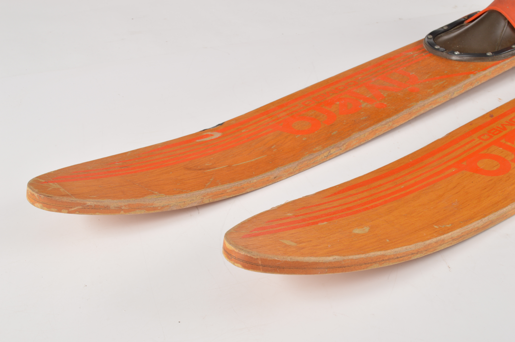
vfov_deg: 28.0
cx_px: 258
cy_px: 171
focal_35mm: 48
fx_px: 686
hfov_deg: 41.1
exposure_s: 1/125
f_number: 10
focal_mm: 32
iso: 100
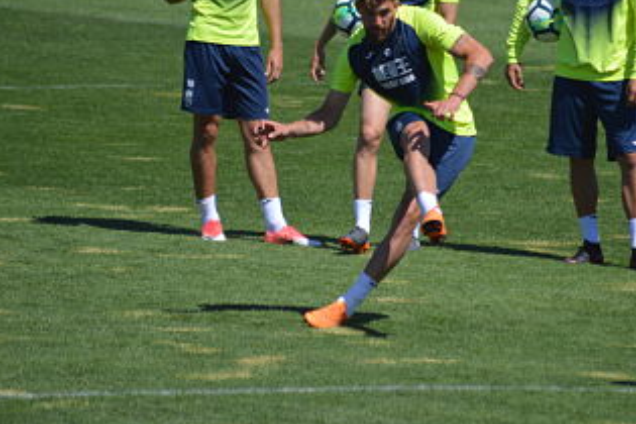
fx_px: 10087
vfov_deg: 2.4
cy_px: 164
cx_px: 396
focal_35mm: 571
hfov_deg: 3.6
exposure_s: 1/2000
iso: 320
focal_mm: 300
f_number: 5.6
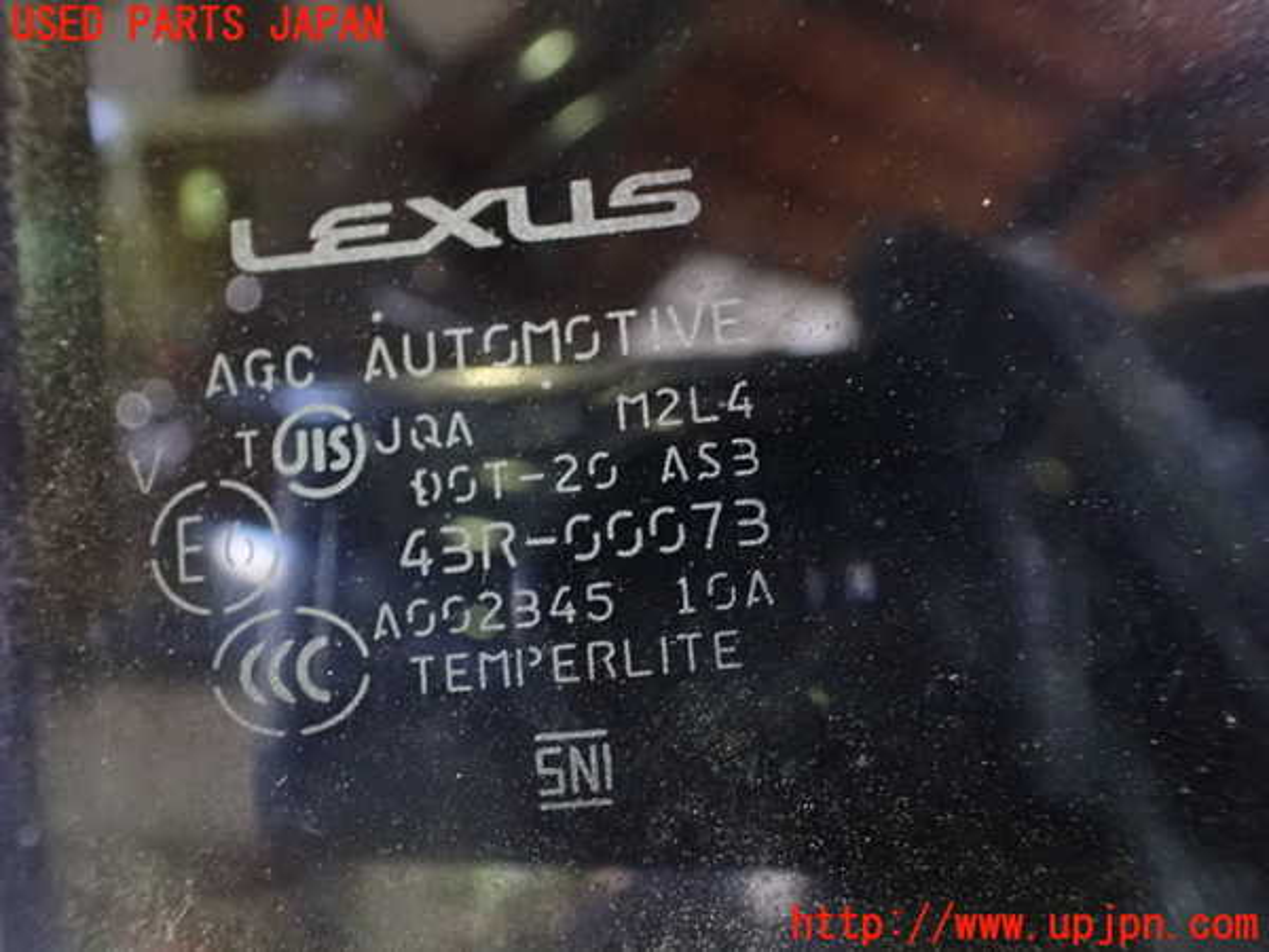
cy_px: 476
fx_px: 1100
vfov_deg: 46.8
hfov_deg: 60.0
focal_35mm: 30
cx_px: 634
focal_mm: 5.4
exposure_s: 1/15
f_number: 2.3
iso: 1600
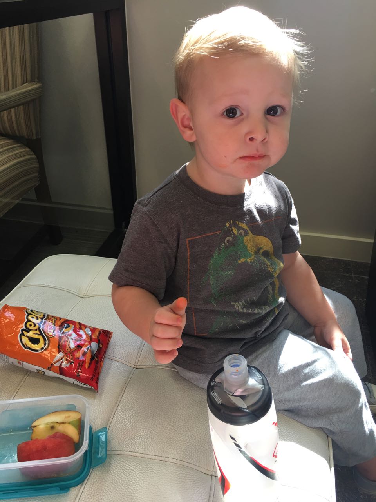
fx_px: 420
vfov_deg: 61.7
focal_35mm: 29
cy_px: 251
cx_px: 188
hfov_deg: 48.2
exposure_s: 1/40
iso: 25
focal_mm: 4.15
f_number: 2.2
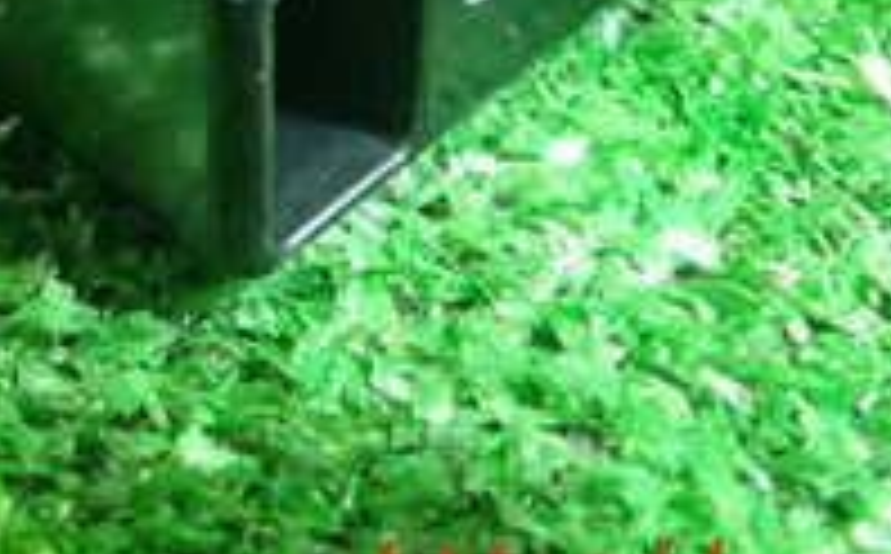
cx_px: 45
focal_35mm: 103
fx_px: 2497
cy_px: -369
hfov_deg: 19.8
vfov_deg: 11.9
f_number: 2.4
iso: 800
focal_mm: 5.79
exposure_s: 1/25
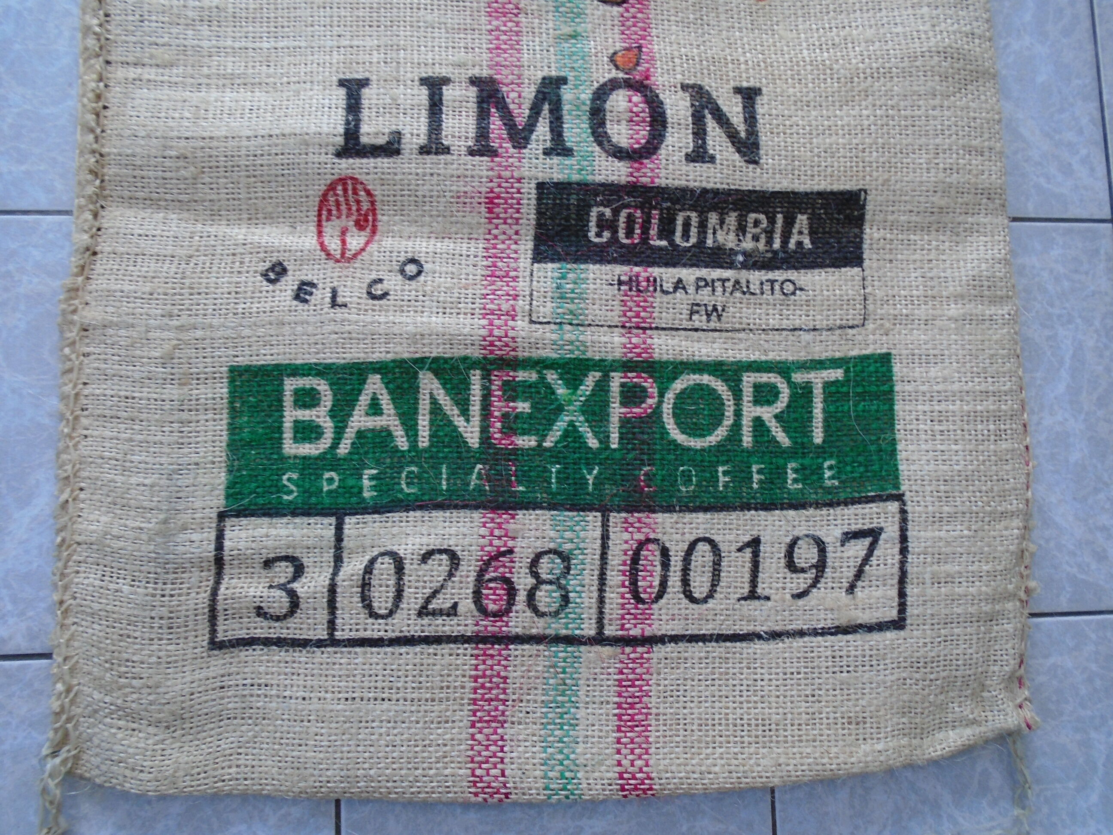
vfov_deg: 53.1
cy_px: 418
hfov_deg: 67.3
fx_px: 836
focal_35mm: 26
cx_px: 556
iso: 100
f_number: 3.2
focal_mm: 4.6
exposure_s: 1/30
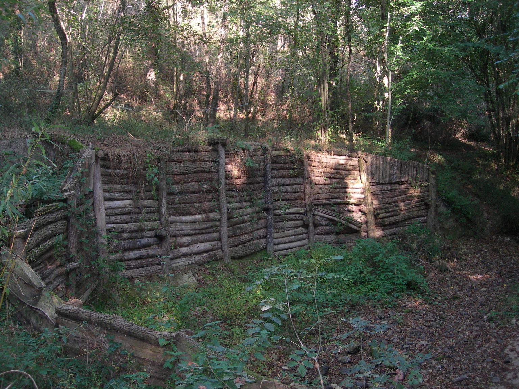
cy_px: 194
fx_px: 570
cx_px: 260
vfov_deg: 37.7
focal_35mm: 38
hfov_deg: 49.0
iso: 84
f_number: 2.8
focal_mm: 7.8
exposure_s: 1/60.1
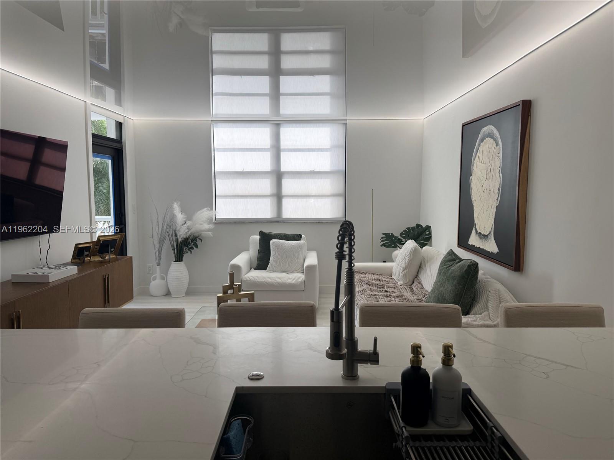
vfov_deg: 56.8
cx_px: 307
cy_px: 230
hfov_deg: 71.6
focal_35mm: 24
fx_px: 426
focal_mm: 6.76
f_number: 1.78
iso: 100
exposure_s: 1/461
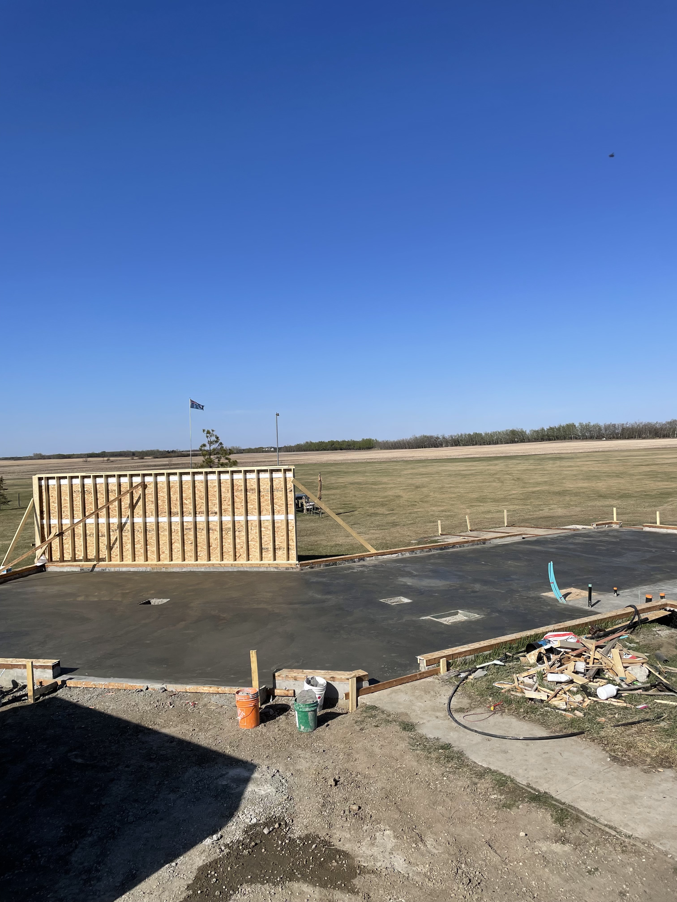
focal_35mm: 26
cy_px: 451
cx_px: 338
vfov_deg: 67.3
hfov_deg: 53.1
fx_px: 678
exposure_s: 1/5051
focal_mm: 4.2
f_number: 1.6
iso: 32
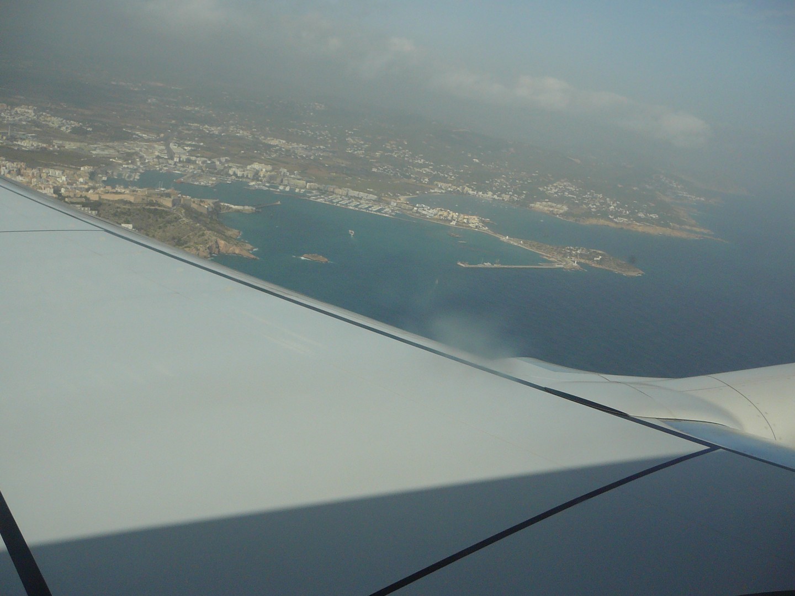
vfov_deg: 40.7
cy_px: 298
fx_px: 804
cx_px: 398
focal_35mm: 35
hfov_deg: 52.6
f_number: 5
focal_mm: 5.2
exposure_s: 1/800
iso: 100
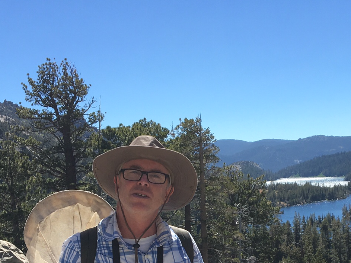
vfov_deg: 22.5
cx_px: 232
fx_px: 629
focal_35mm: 62
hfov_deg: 31.0
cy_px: 276
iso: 25
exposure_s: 1/1099
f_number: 2.2
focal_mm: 4.15
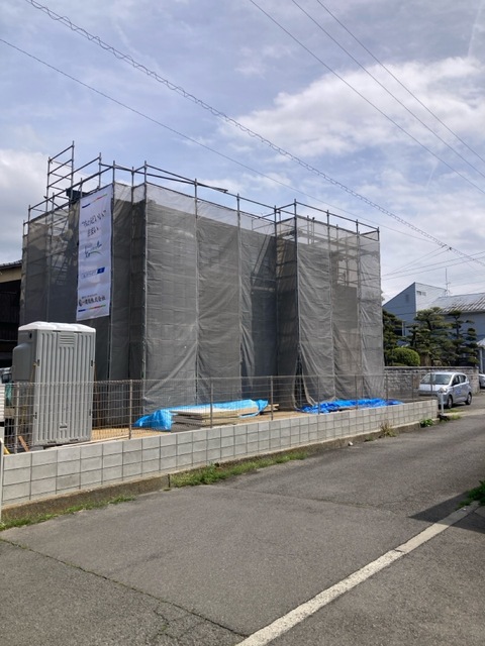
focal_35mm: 28
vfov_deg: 63.4
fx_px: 523
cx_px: 242
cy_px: 323
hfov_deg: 49.7
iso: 20
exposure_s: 1/3745
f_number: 1.8
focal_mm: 3.99
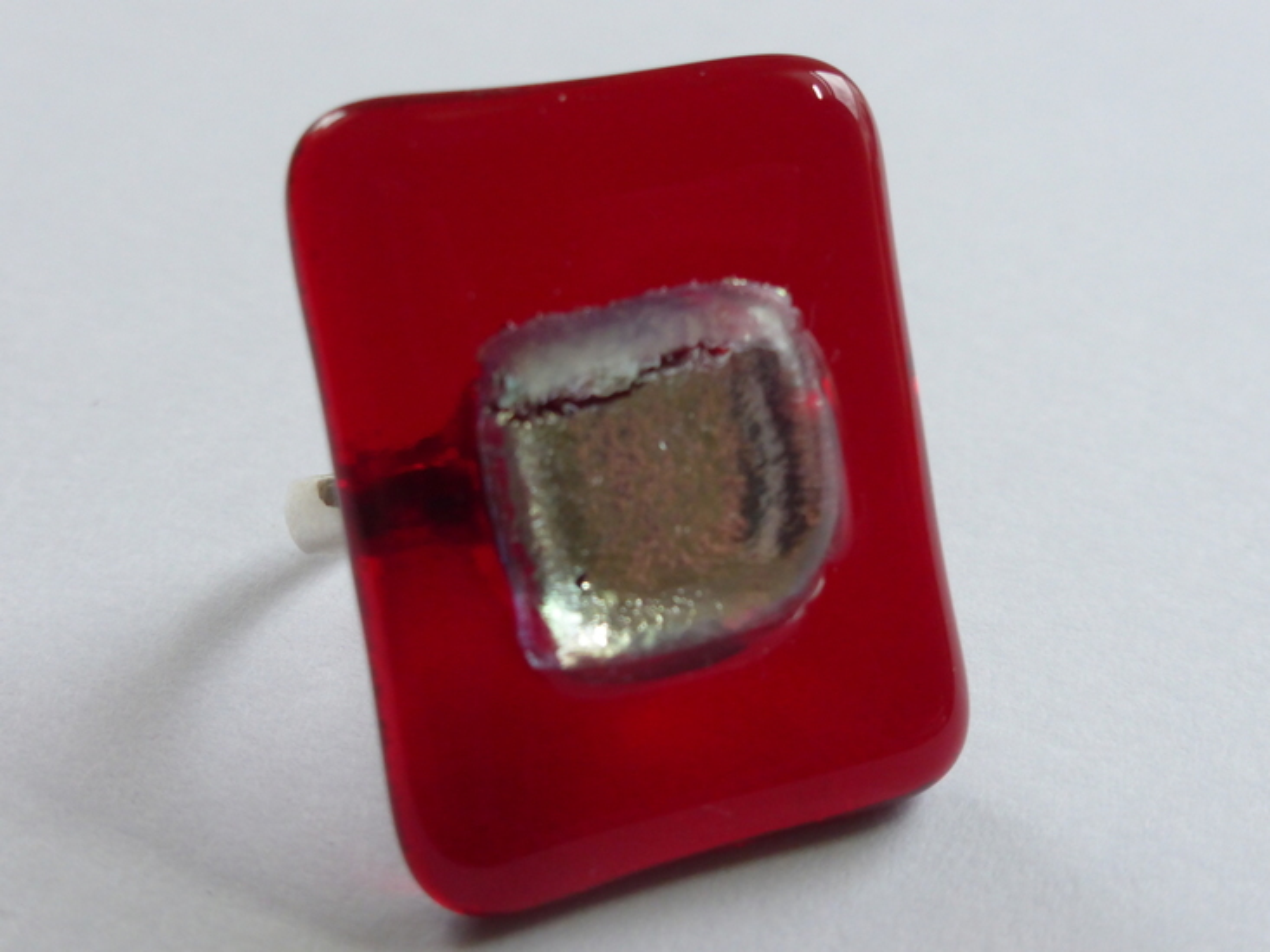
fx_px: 2385
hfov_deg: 29.8
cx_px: 635
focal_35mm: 65
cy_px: 476
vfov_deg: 22.6
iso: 400
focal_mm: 11
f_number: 4.8
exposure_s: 1/60
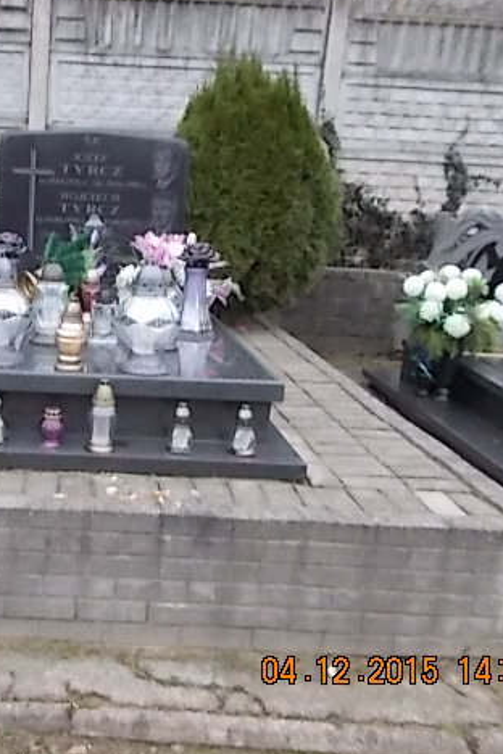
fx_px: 775
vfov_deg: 51.9
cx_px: 81
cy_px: 375
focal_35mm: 37
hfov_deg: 34.5
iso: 200
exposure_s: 1/20
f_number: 3.2
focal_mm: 4.6
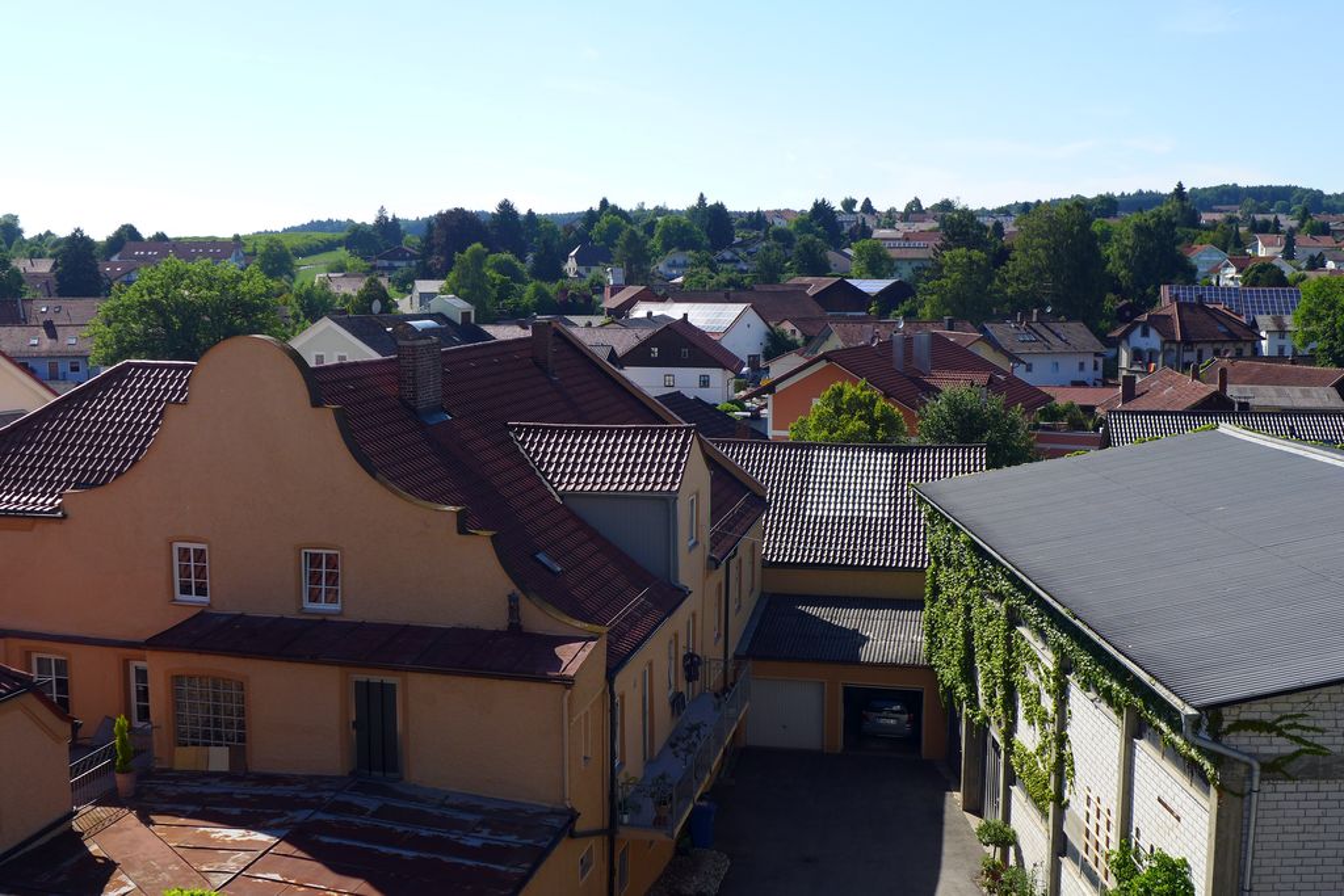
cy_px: 448
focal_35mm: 40
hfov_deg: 48.5
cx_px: 672
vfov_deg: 33.4
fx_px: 1493
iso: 80
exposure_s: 1/1300
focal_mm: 7.9
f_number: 2.8
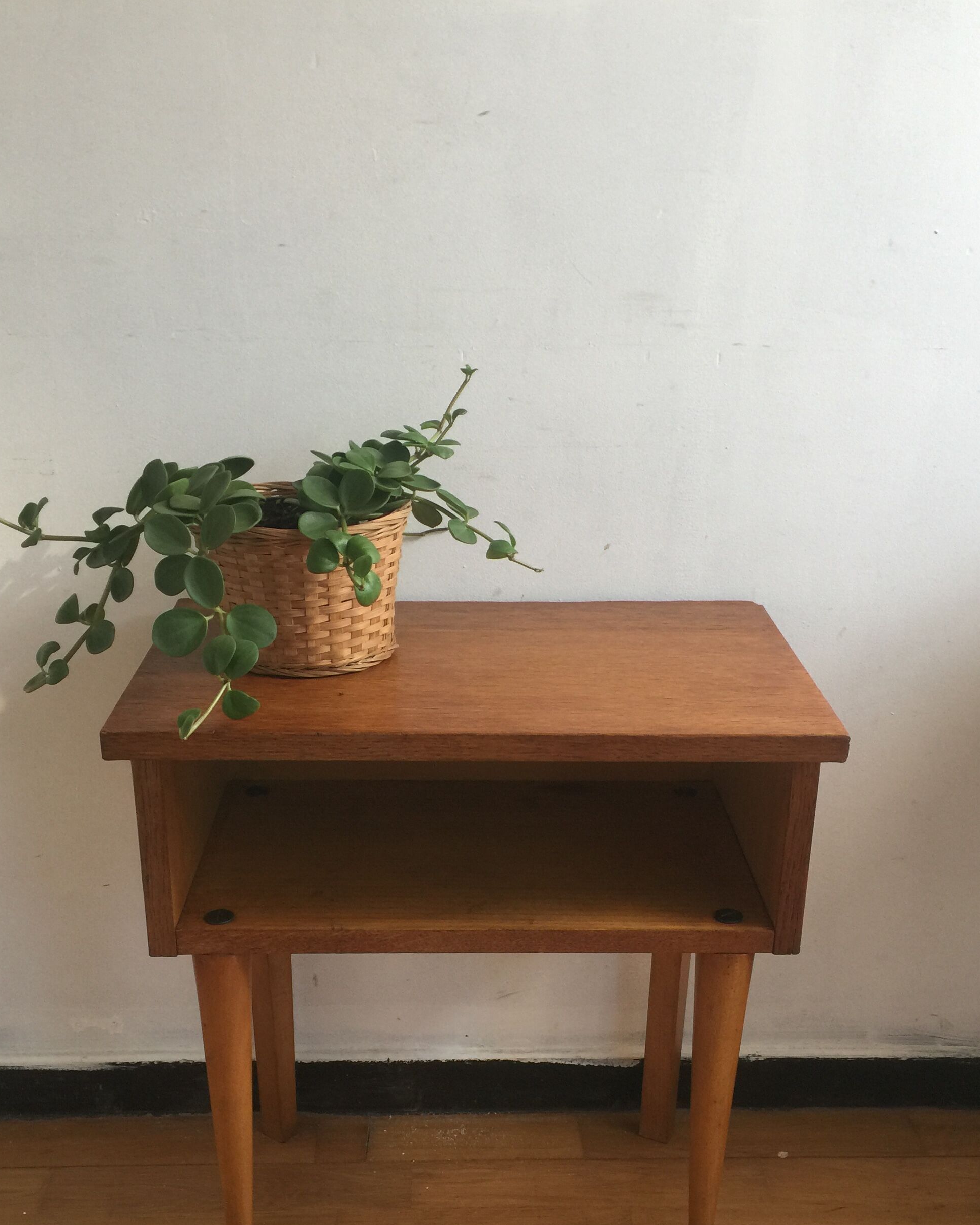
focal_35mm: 38
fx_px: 1378
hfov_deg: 39.2
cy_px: 788
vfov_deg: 47.4
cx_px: 497
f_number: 2.2
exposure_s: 1/17
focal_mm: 4.15
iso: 40
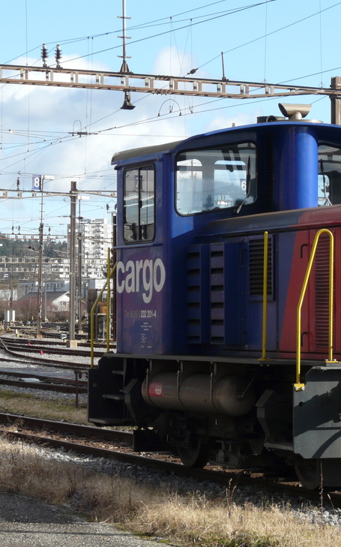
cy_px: 279
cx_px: 352
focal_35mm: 144
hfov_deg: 9.0
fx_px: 2143
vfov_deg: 14.5
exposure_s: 1/250
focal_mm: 16.2
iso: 100
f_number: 5.6
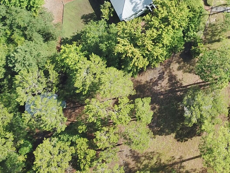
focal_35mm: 74
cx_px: 320
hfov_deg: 22.7
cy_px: -59
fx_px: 492
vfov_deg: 18.4
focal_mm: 4.73
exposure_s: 1/468
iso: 100
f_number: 2.2
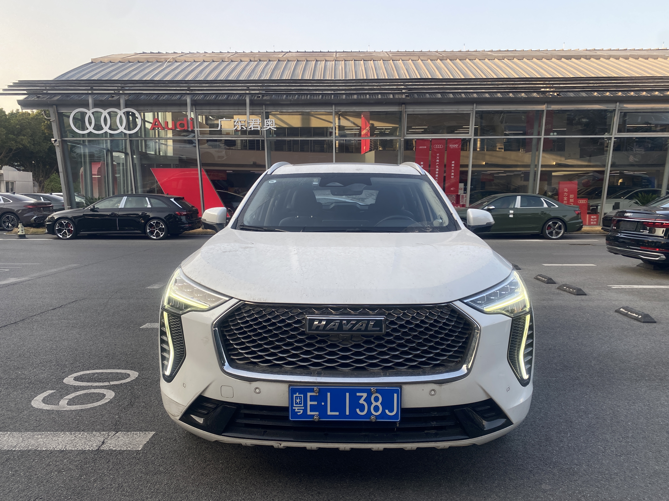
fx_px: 502
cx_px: 334
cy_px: 250
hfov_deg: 67.3
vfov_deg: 53.1
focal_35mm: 26
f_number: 1.8
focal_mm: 4.25
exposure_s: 1/458
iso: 32
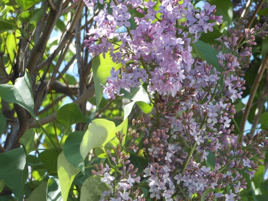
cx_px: 134
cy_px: 100
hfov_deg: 11.8
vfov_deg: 8.9
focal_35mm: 167
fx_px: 1293
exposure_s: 1/125
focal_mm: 29.8
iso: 100
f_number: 5.4
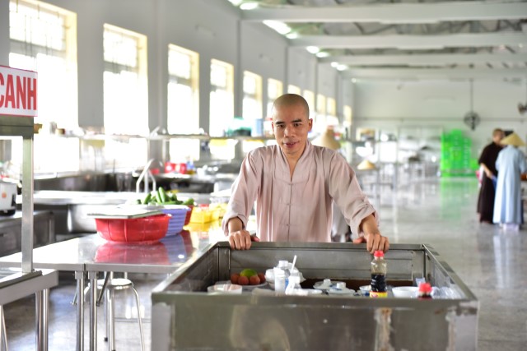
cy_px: 176
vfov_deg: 19.5
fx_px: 1025
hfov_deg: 28.8
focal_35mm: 70
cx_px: 264
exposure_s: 1/80
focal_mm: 70
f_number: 2.8
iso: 1600
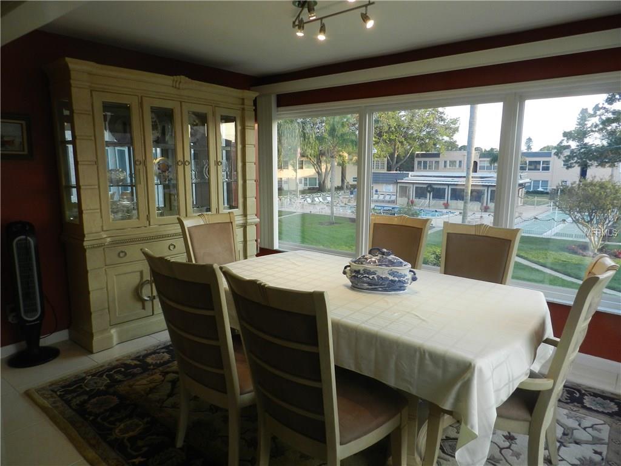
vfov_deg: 58.9
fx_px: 413
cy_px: 233
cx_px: 310
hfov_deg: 73.9
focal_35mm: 23
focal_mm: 4
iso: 160
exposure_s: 1/80
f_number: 3.4
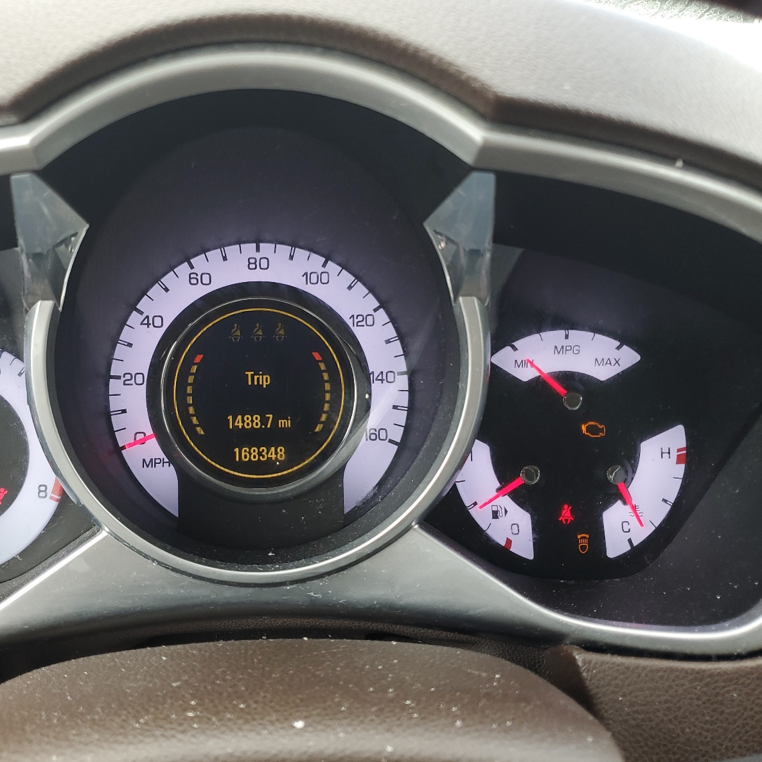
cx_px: 278
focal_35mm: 31
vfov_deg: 52.5
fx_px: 772
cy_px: 382
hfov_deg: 51.9
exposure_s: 1/120
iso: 53
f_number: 1.5
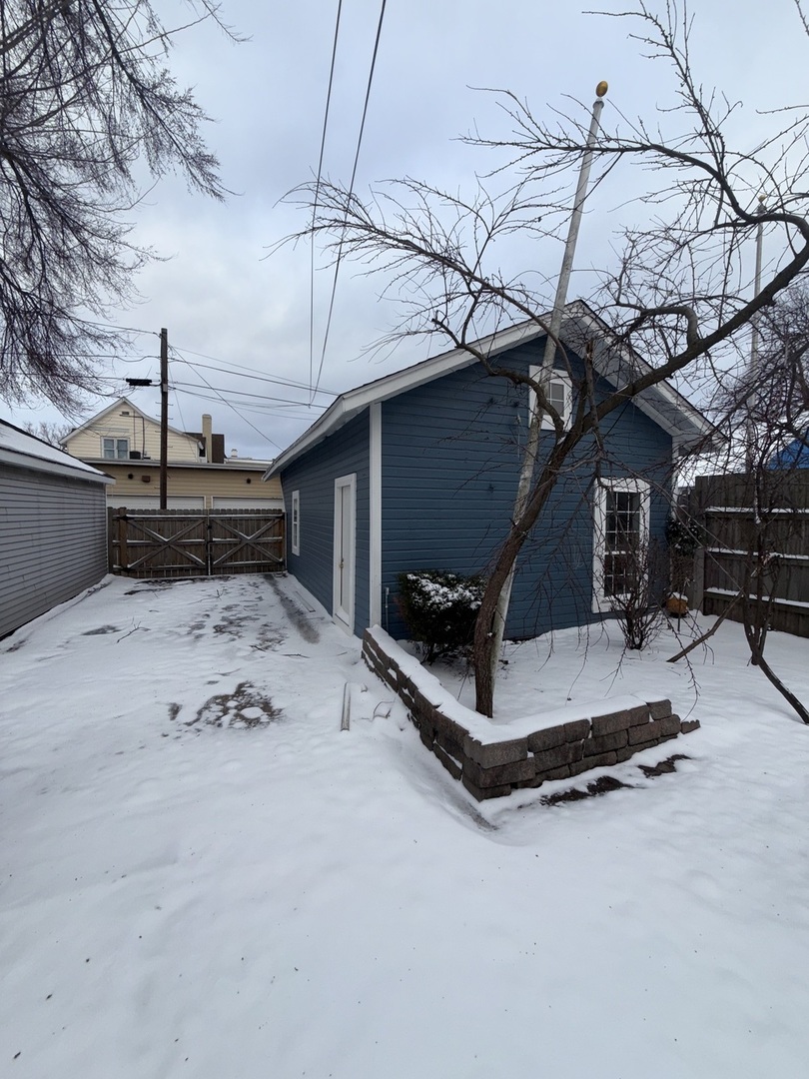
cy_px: 540
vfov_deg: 102.1
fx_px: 436
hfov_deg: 85.7
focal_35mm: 14
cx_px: 404
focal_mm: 2.22
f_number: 2.2
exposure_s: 1/126
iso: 16
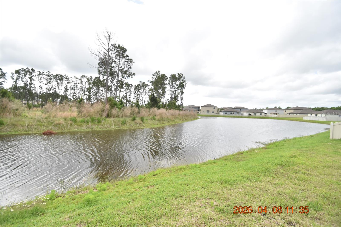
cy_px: 114
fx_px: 142
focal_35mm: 15
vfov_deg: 77.3
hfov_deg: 100.4
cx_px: 170
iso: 800
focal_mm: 10
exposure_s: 1/4000
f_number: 3.5
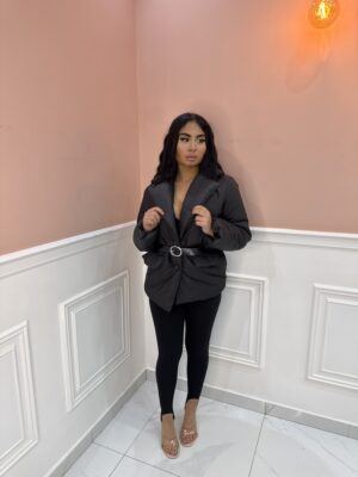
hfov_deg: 56.8
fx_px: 331
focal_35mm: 24
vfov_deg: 71.6
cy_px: 238
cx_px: 179
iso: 80
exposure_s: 1/100
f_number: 1.78
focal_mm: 6.76
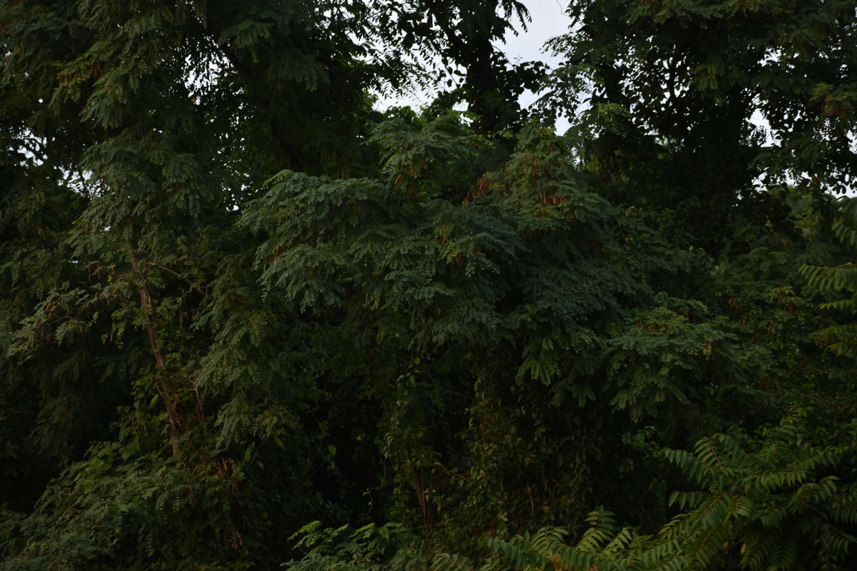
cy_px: 286
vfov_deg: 7.0
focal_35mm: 195
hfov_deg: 10.5
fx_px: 4641
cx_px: 428
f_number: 4.8
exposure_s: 1/60
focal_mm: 130
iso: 100
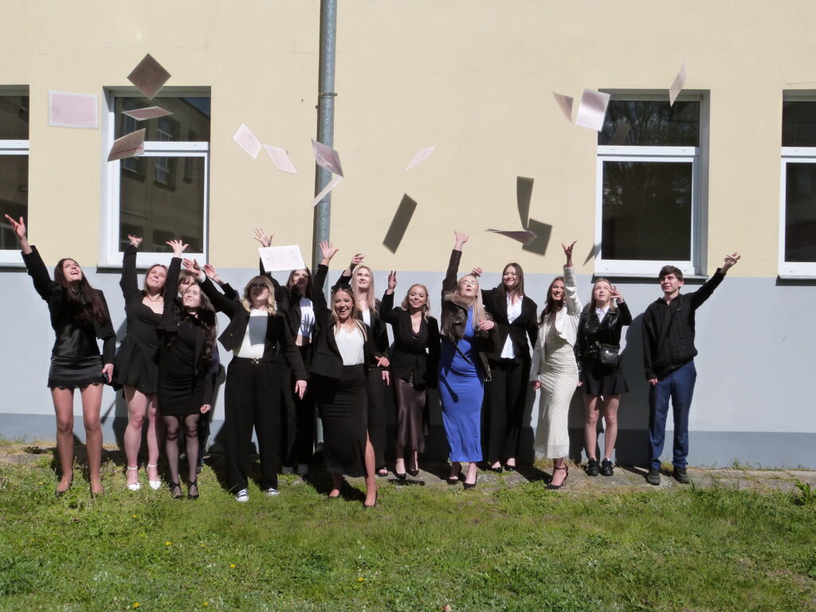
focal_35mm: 37
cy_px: 306
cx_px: 408
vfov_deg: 38.7
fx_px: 872
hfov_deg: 50.1
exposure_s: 1/800
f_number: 5.6
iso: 160
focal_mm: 6.5
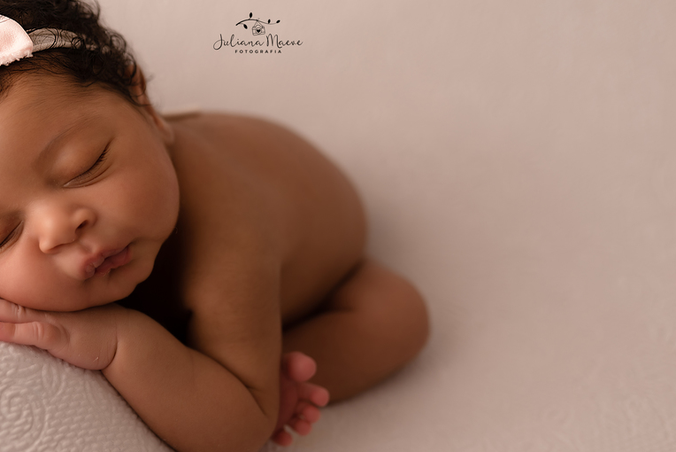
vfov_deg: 24.6
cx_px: 150
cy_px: 164
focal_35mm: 55
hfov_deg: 35.2
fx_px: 1033
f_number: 2.5
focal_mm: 35
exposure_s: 1/100
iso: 100
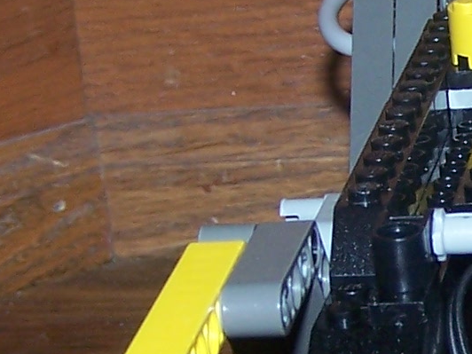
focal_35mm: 184
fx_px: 2509
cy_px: 234
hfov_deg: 10.3
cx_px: 736
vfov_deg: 8.1
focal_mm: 6.3
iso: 80
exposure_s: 1/60
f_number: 2.8
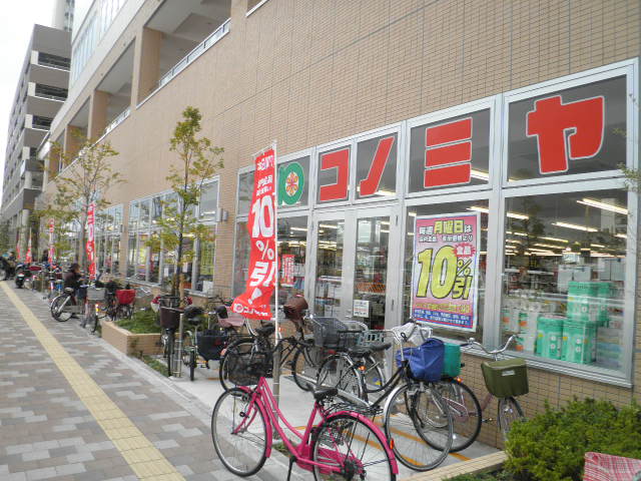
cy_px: 240
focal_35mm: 26
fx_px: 481
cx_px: 320
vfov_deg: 53.1
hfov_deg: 67.3
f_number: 2.8
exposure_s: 1/320
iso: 64
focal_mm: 4.7
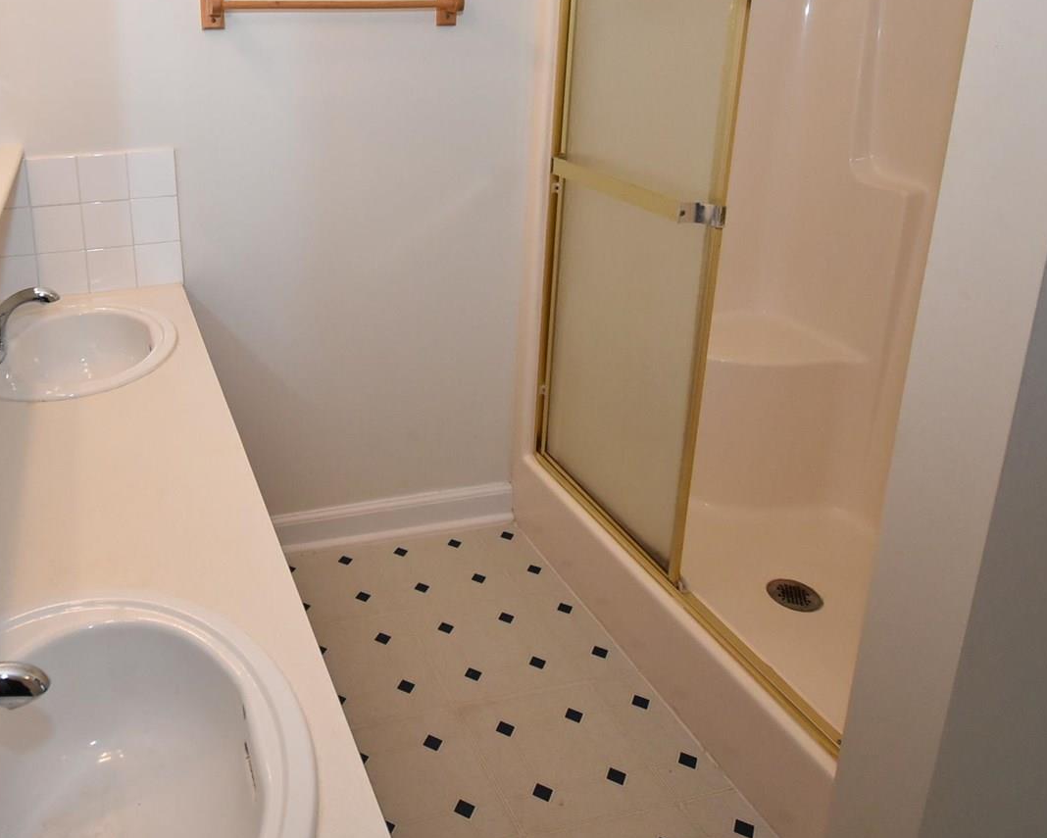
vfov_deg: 51.1
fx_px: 837
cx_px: 299
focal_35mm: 27
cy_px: 218
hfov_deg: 61.5
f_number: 4.5
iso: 1600
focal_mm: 10
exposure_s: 1/160
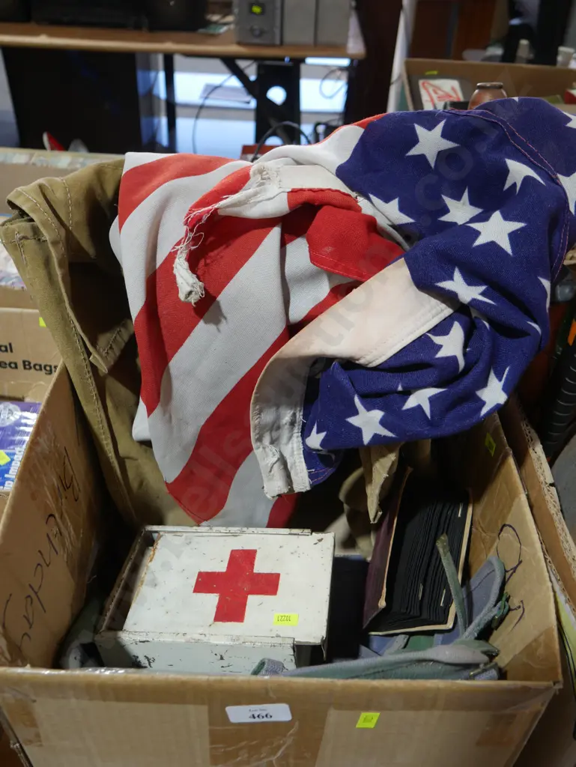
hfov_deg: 44.2
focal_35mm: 32
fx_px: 709
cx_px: 288
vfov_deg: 56.8
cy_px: 384
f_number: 3.6
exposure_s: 1/60
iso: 320
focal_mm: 16
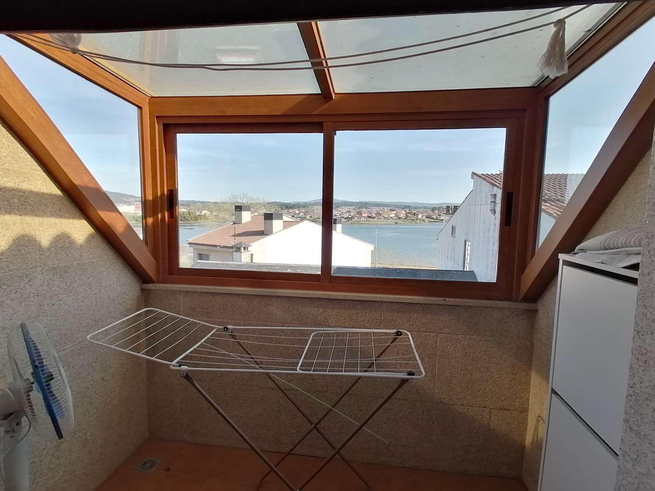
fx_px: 322
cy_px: 246
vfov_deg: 74.7
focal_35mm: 17
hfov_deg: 91.0
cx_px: 328
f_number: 2.4
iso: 50
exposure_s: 1/512
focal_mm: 2.84
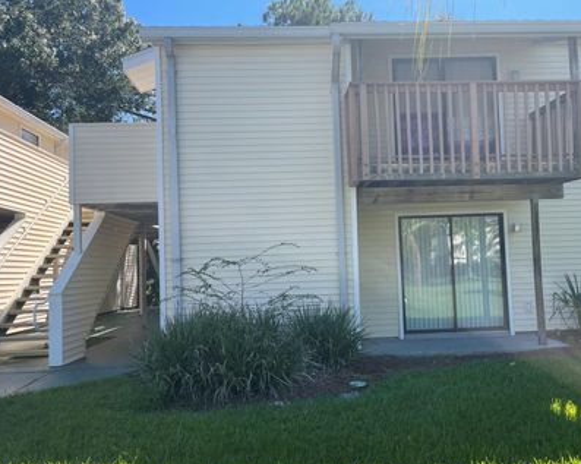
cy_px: 239
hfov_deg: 55.5
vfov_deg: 45.7
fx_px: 550
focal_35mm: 32
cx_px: 331
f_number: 1.6
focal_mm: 4.2
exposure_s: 1/1511
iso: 32
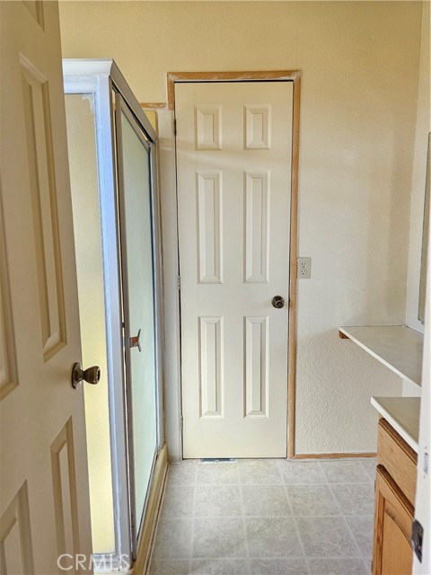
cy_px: 288
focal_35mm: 23
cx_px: 216
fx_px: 382
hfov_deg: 58.9
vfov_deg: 73.9
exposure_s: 1/240
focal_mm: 6.3
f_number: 1.7
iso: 400
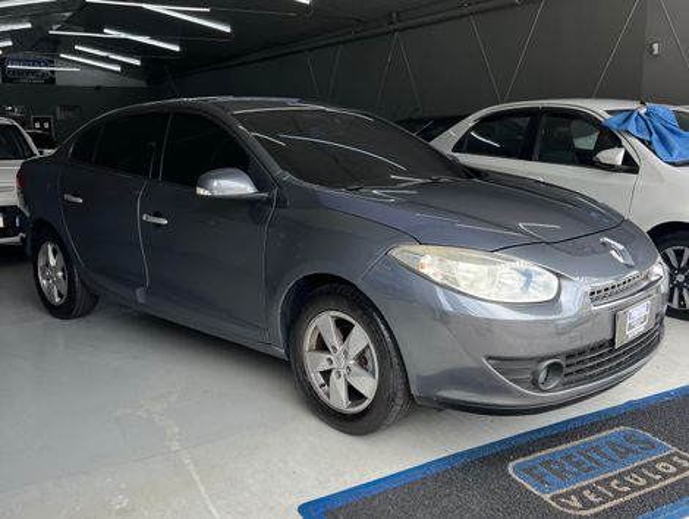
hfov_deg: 67.2
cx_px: 344
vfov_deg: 53.2
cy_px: 260
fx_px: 518
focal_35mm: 26
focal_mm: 5.7
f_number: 1.5
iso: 50
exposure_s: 1/450
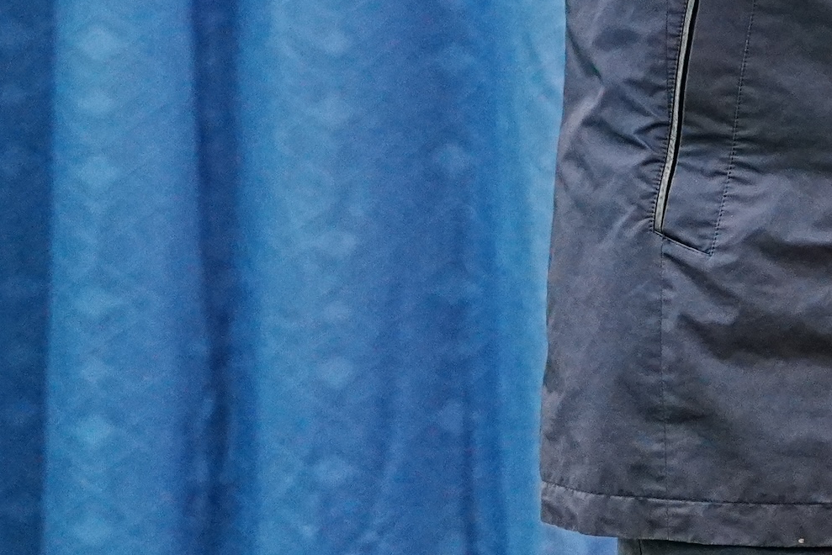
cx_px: 1063
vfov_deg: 4.8
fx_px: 6542
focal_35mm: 283
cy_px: -529
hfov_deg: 7.2
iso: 3200
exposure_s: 1/80
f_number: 4
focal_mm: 70
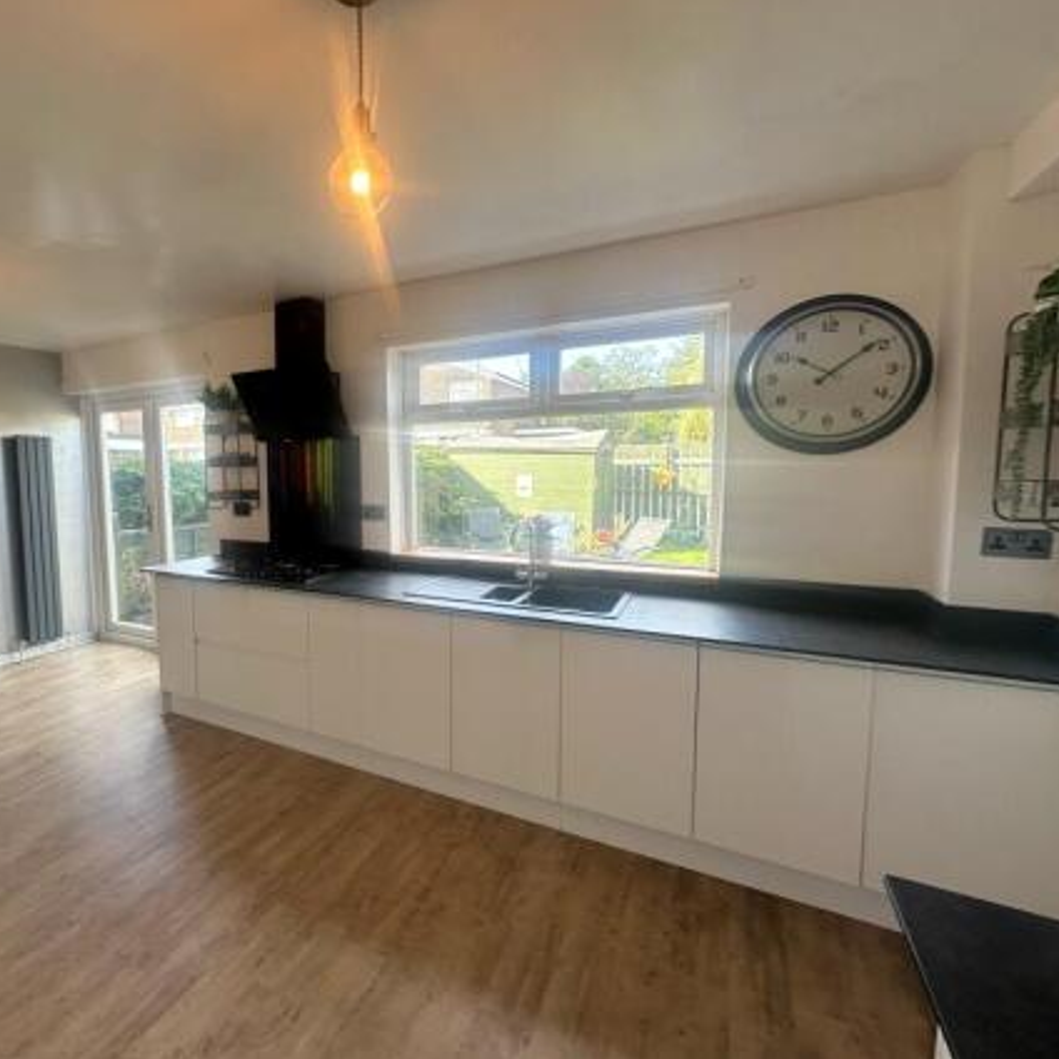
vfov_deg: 84.0
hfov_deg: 81.6
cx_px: 368
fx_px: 588
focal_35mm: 17
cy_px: 518
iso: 50
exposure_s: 1/99
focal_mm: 2.22
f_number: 2.2
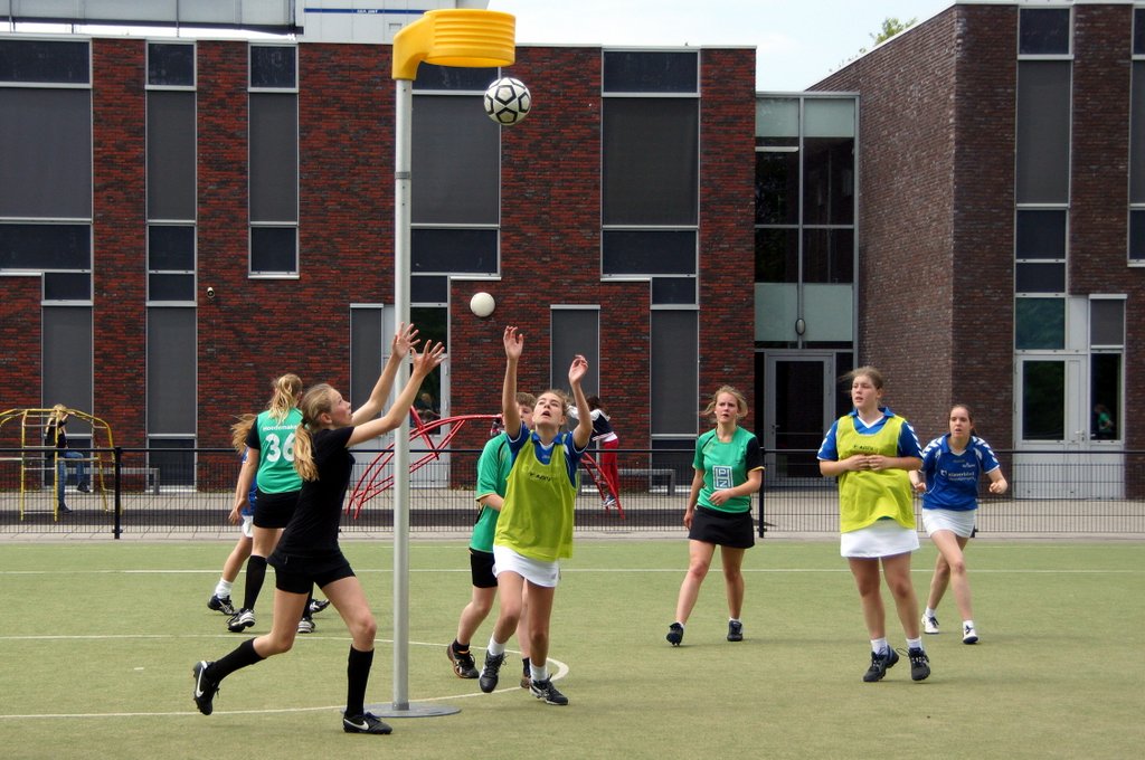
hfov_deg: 29.9
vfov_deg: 20.1
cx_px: 572
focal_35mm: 68
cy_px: 380
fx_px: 2144
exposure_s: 1/2000
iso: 320
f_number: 4.5
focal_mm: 45
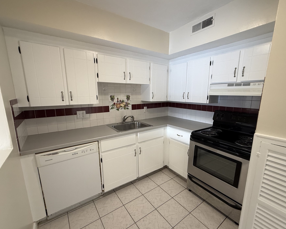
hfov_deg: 93.0
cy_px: 119
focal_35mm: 16
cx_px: 153
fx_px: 135
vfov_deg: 80.3
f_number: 2.2
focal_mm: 2.22
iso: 160
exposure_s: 1/120
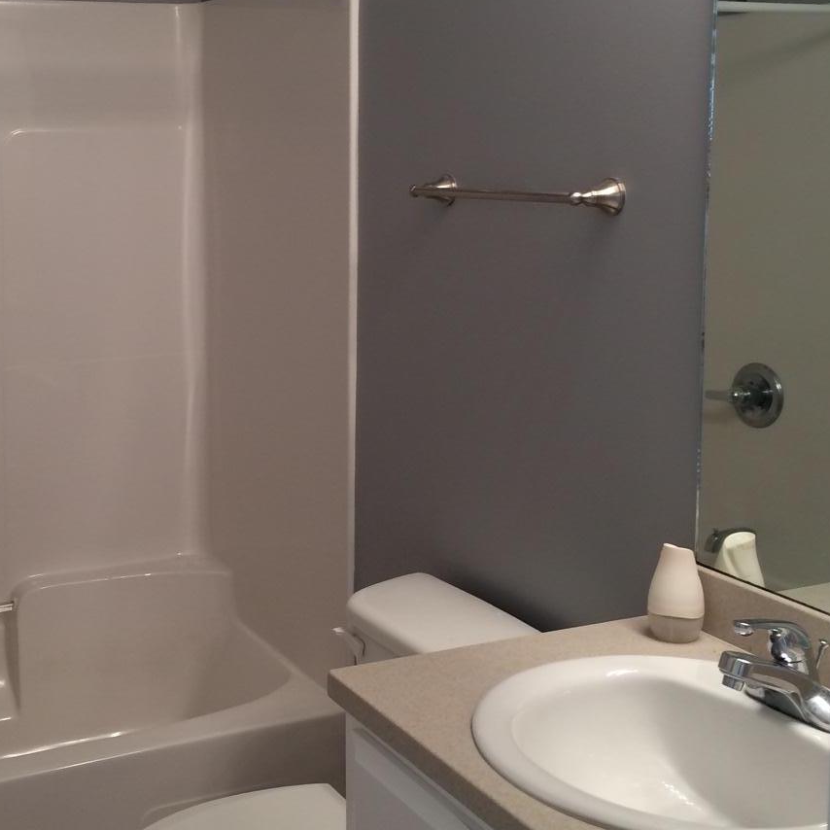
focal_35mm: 49
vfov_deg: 34.6
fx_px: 1329
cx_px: 257
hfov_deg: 34.3
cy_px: 348
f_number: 2.2
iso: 80
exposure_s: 1/30
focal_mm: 4.15
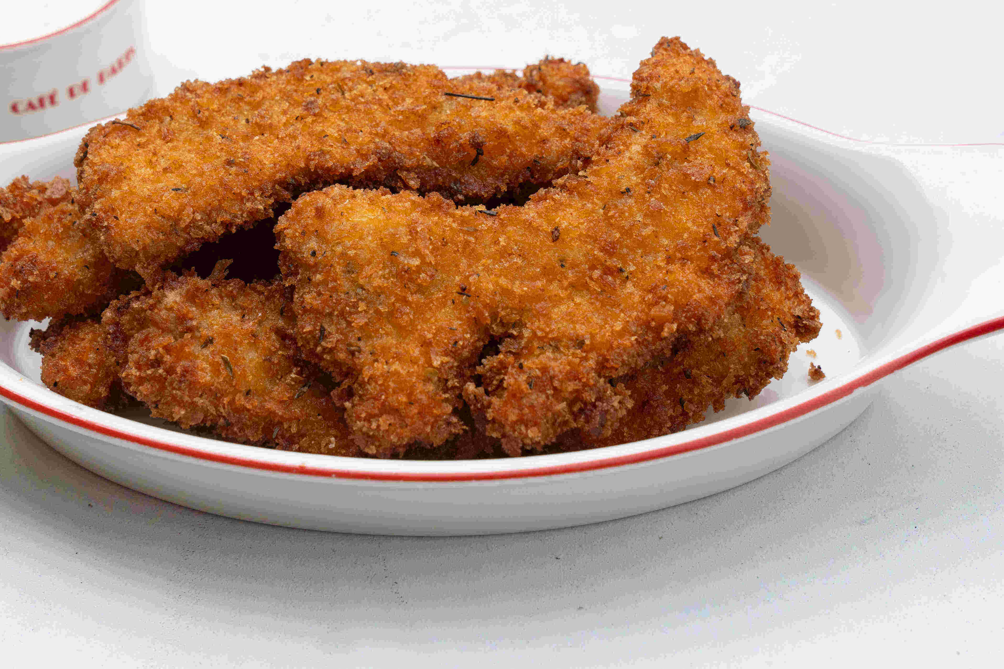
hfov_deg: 22.3
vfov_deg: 15.0
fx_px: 2540
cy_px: 204
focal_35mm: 91
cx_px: 440
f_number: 6.3
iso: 250
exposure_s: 1/800
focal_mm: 42.5
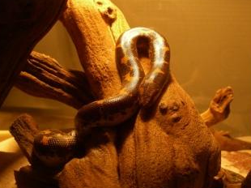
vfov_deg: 26.5
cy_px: 77
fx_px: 398
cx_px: 156
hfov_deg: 34.8
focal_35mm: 55
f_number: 3.3
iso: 125
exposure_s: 1/50
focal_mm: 6.3
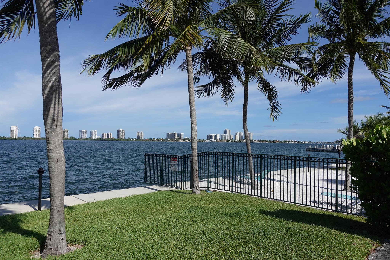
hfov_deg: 73.7
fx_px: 260
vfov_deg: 53.1
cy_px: 130
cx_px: 195
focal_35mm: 24
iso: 125
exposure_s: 1/200
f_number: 4
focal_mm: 9.4
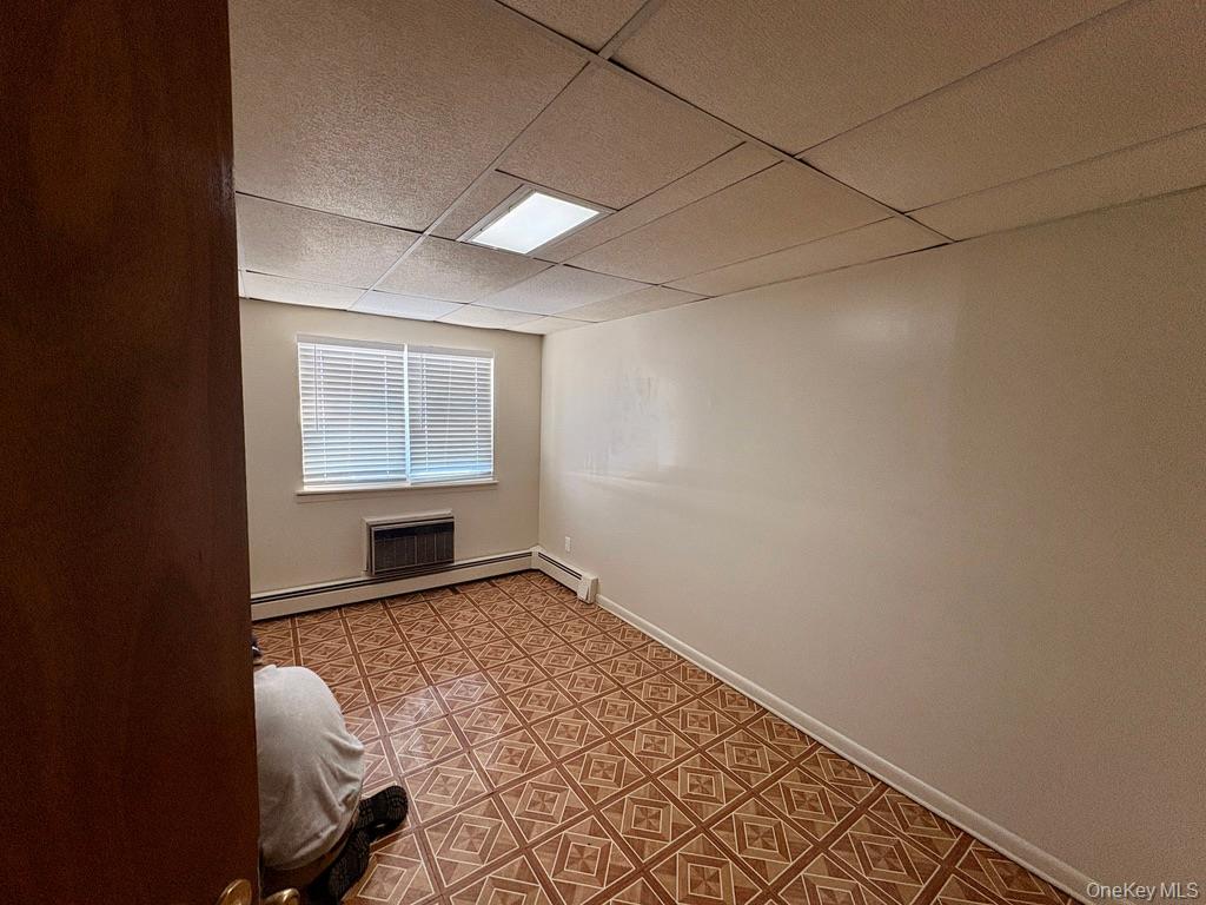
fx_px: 488
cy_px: 452
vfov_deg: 85.7
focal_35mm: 14
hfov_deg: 102.1
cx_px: 603
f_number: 2.2
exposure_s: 1/60
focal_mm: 2.22
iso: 200
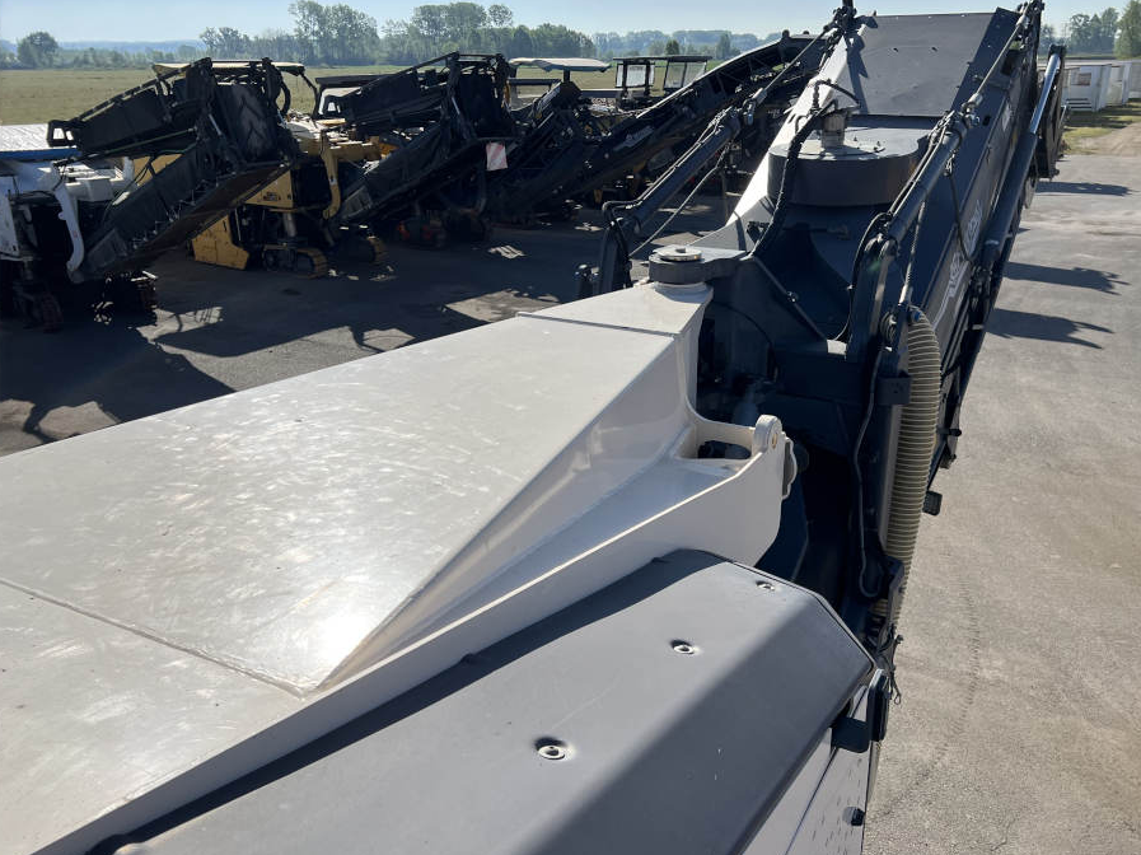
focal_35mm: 29
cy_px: 443
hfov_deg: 61.6
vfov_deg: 48.2
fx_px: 956
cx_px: 618
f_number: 1.5
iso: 50
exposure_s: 1/8000
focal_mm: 5.7
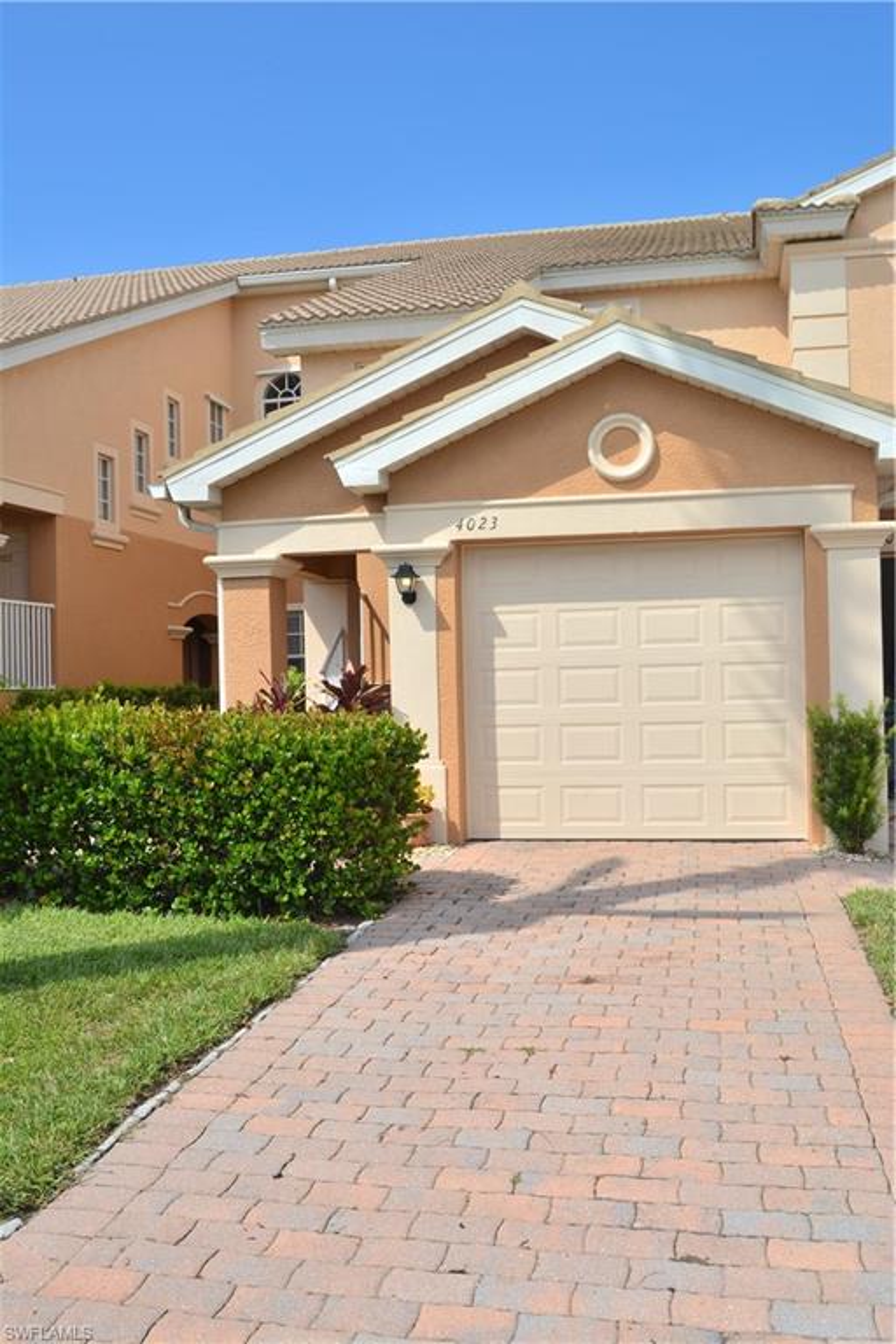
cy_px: 672
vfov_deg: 57.2
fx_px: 1232
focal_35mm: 33
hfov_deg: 40.0
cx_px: 448
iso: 100
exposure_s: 1/320
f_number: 9
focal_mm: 22
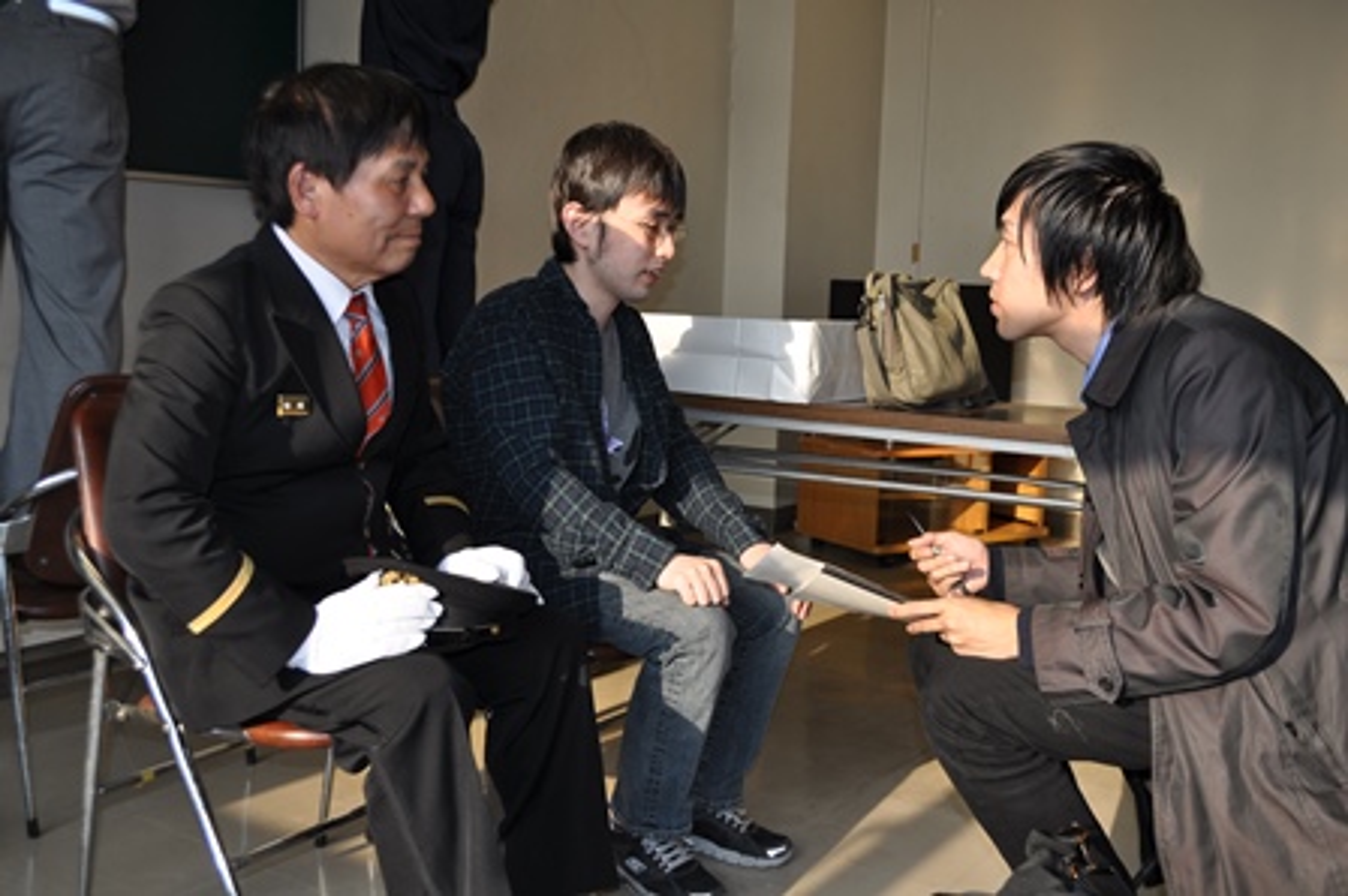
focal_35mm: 36
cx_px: 674
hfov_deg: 53.2
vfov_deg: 36.8
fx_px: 1347
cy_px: 448
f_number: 5
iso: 200
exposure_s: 1/200
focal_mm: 24
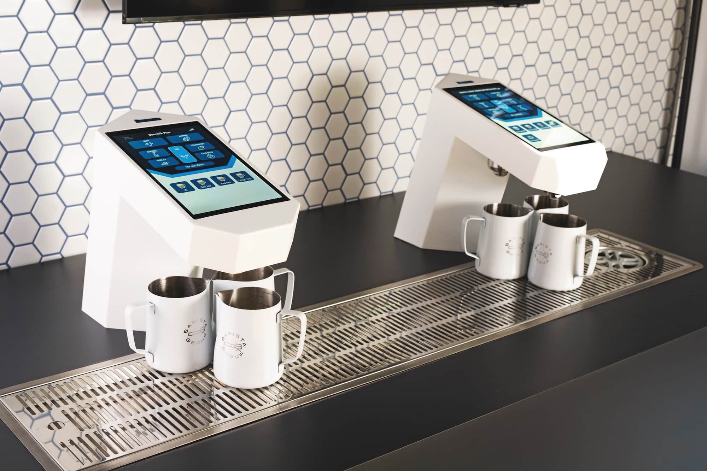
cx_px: 354
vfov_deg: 27.0
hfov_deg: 39.6
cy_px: 236
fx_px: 982
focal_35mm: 50
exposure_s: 1/13
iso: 400
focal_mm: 50
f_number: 9
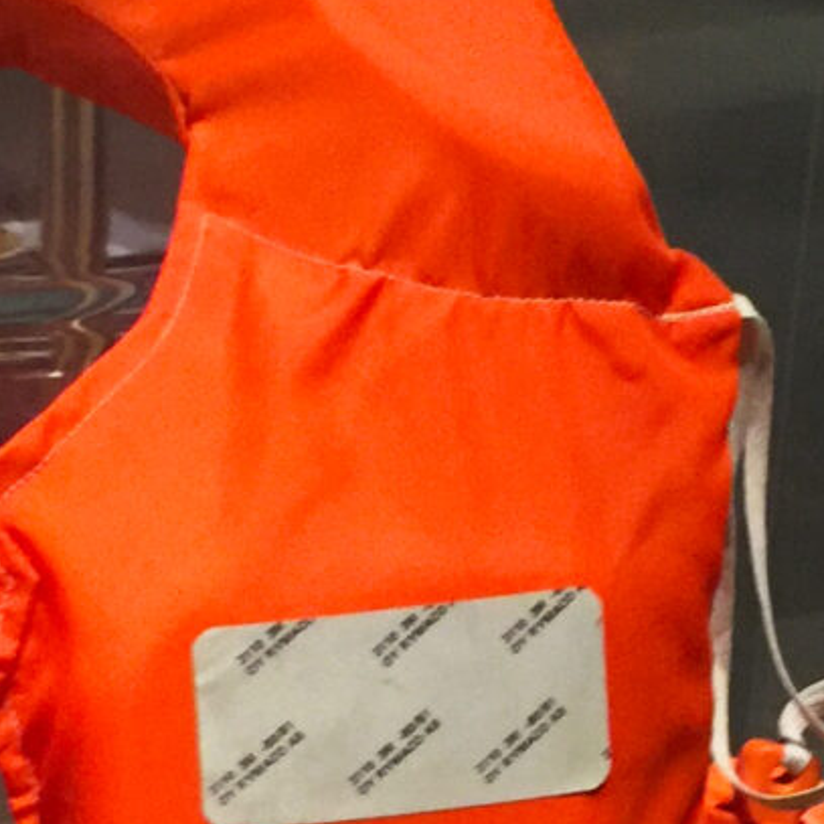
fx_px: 3474
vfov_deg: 13.3
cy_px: 832
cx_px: 227
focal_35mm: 129
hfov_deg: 13.5
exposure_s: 1/17
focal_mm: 4.15
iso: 320
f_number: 2.2
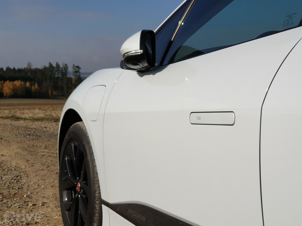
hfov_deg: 36.8
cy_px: 113
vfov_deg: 28.0
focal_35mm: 52
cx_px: 151
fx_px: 454
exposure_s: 1/1650
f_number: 2.4
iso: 25
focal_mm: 6
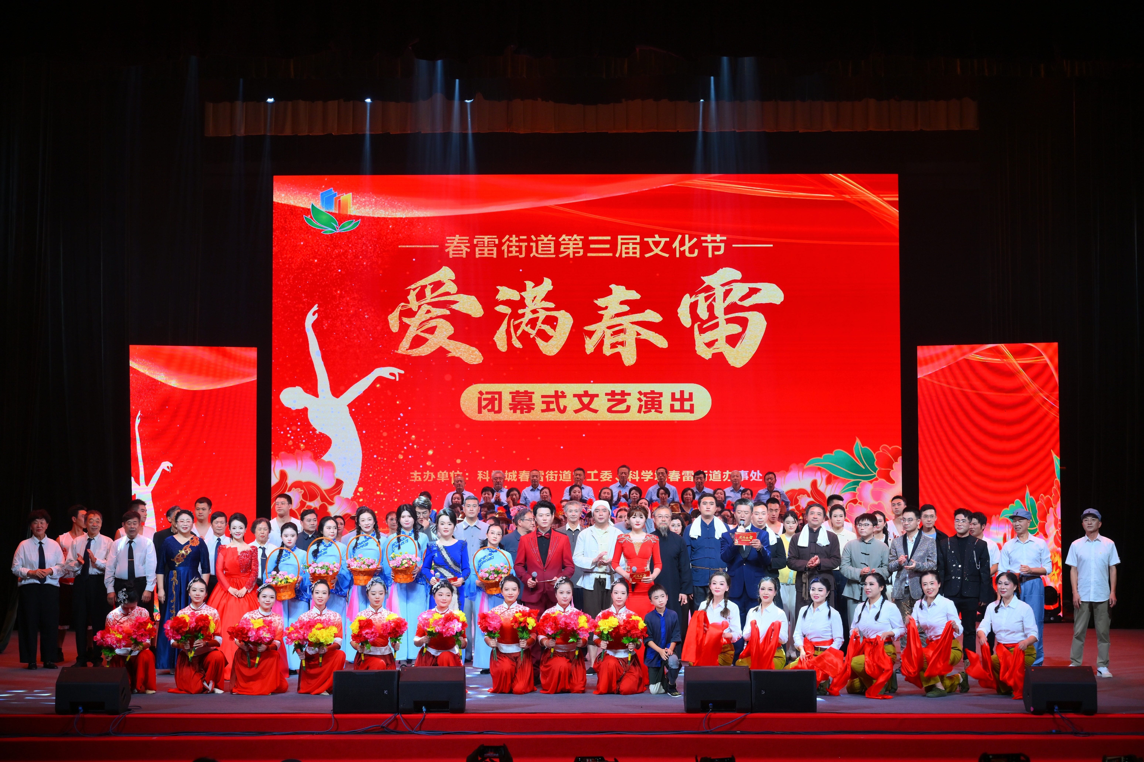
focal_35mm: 57
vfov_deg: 23.8
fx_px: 1811
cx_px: 572
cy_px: 381
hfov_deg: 35.1
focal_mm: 57
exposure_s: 1/125
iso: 250
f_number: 4
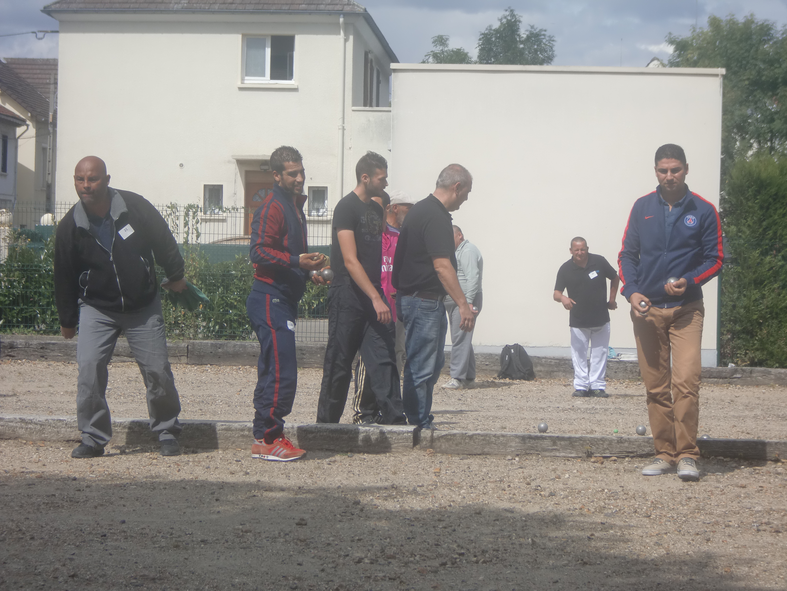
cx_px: 394
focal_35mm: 108
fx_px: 2455
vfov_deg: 13.7
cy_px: 296
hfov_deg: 18.2
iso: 64
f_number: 5.3
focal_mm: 18.9
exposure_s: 1/500
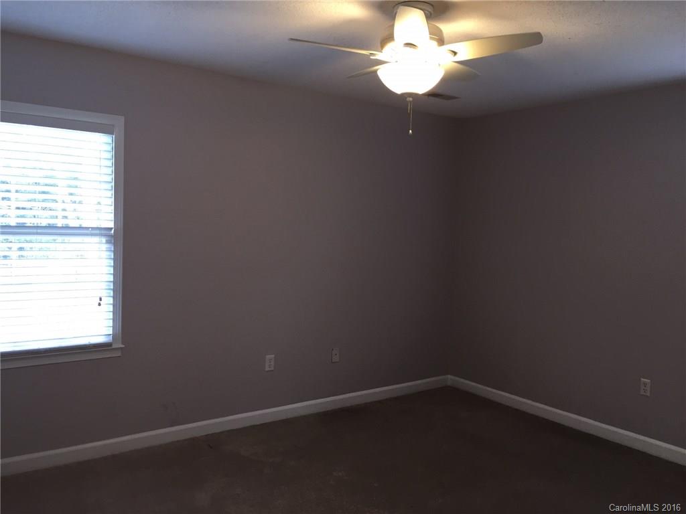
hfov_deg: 61.7
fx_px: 575
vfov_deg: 48.2
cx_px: 343
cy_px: 257
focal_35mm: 29
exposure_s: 1/30
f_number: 2.2
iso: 80
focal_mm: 4.15
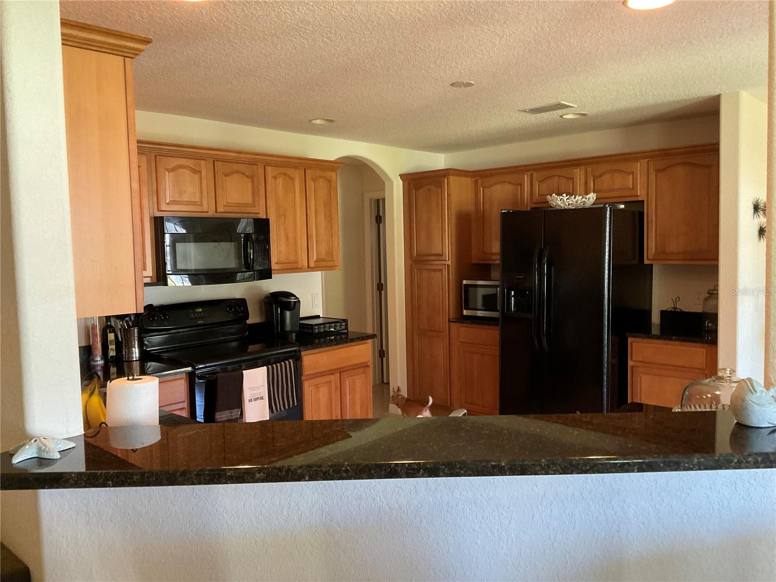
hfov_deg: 61.7
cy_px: 291
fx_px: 650
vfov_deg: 48.2
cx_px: 388
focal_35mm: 29
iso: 250
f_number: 1.8
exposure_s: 1/60
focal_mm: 3
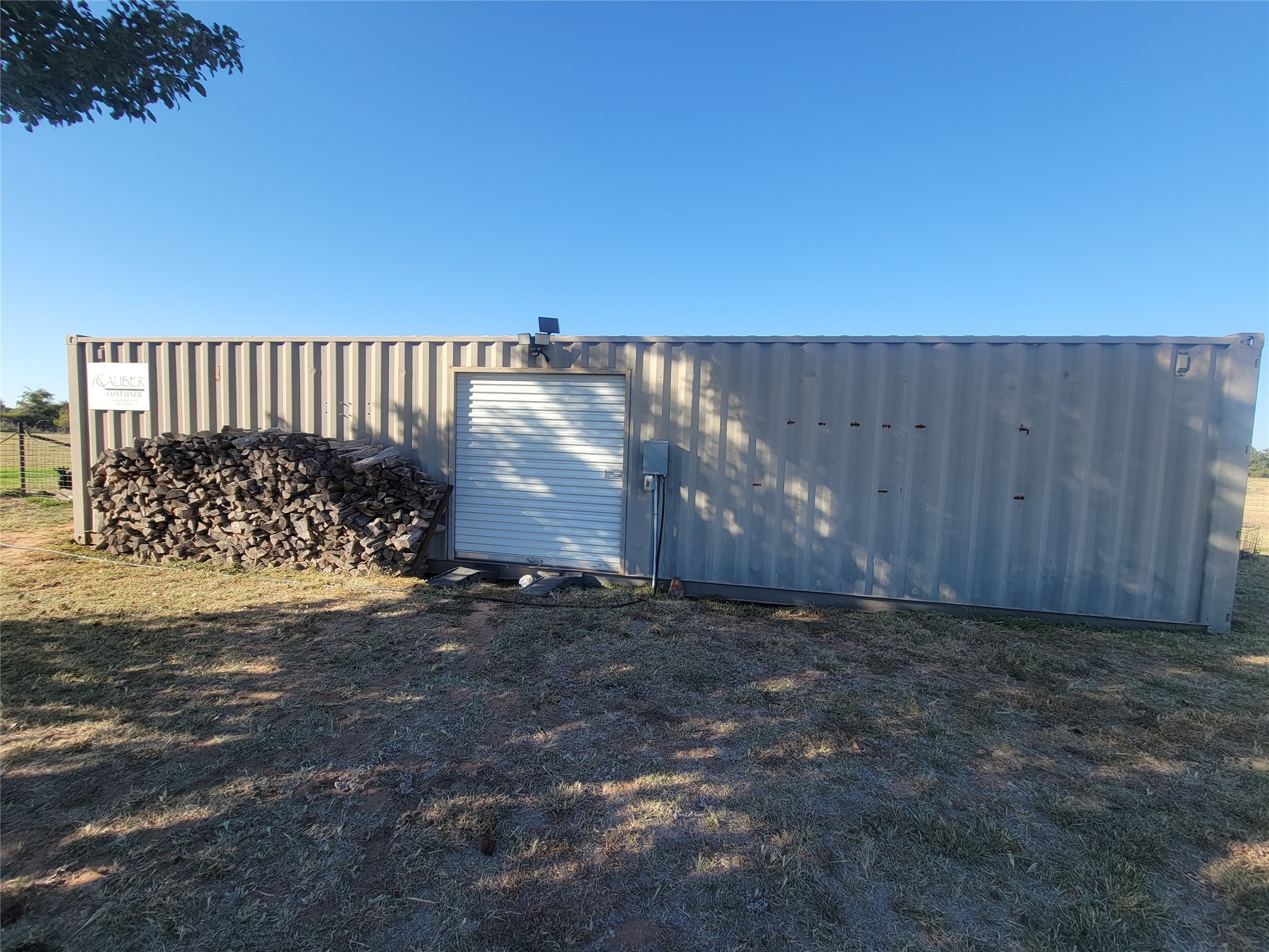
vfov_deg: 89.9
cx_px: 634
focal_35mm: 13
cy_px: 476
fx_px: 477
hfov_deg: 106.2
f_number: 2.2
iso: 50
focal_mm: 2.2
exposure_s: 1/707
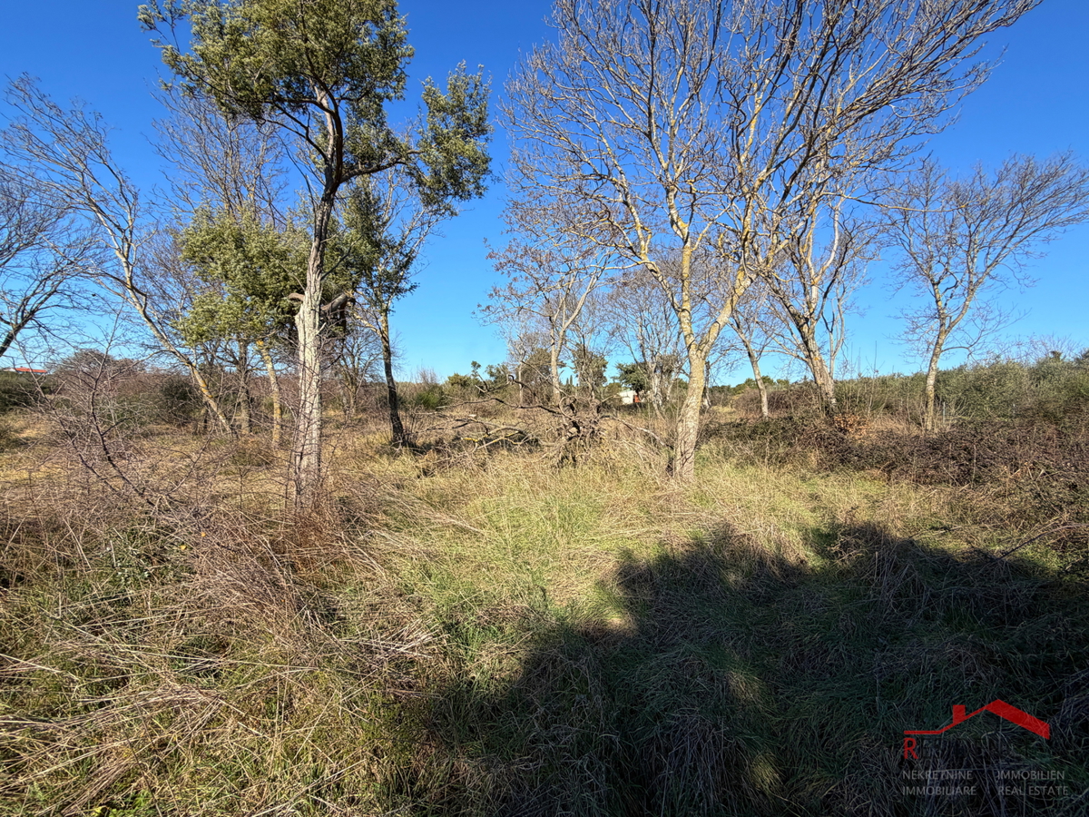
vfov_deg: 85.7
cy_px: 408
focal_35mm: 14
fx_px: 440
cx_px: 544
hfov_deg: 102.1
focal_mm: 2.22
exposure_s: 1/770
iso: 32
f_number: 2.2
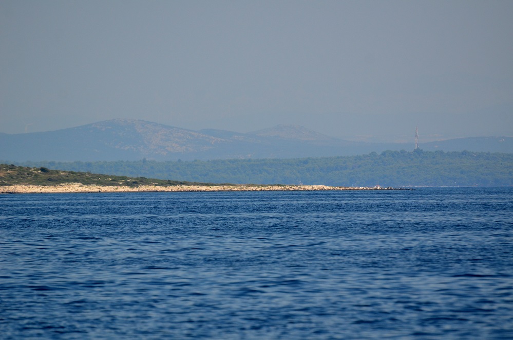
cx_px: 256
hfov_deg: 5.3
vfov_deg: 3.5
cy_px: 170
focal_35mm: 390
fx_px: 5544
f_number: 5.6
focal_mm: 260
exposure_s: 1/2000
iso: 400
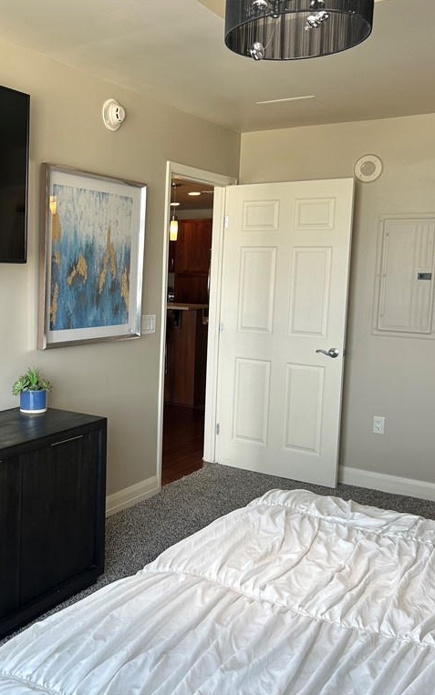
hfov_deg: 33.5
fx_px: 702
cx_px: 90
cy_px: 347
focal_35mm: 37
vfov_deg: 52.7
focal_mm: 5.7
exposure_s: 1/120
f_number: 1.5
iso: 50
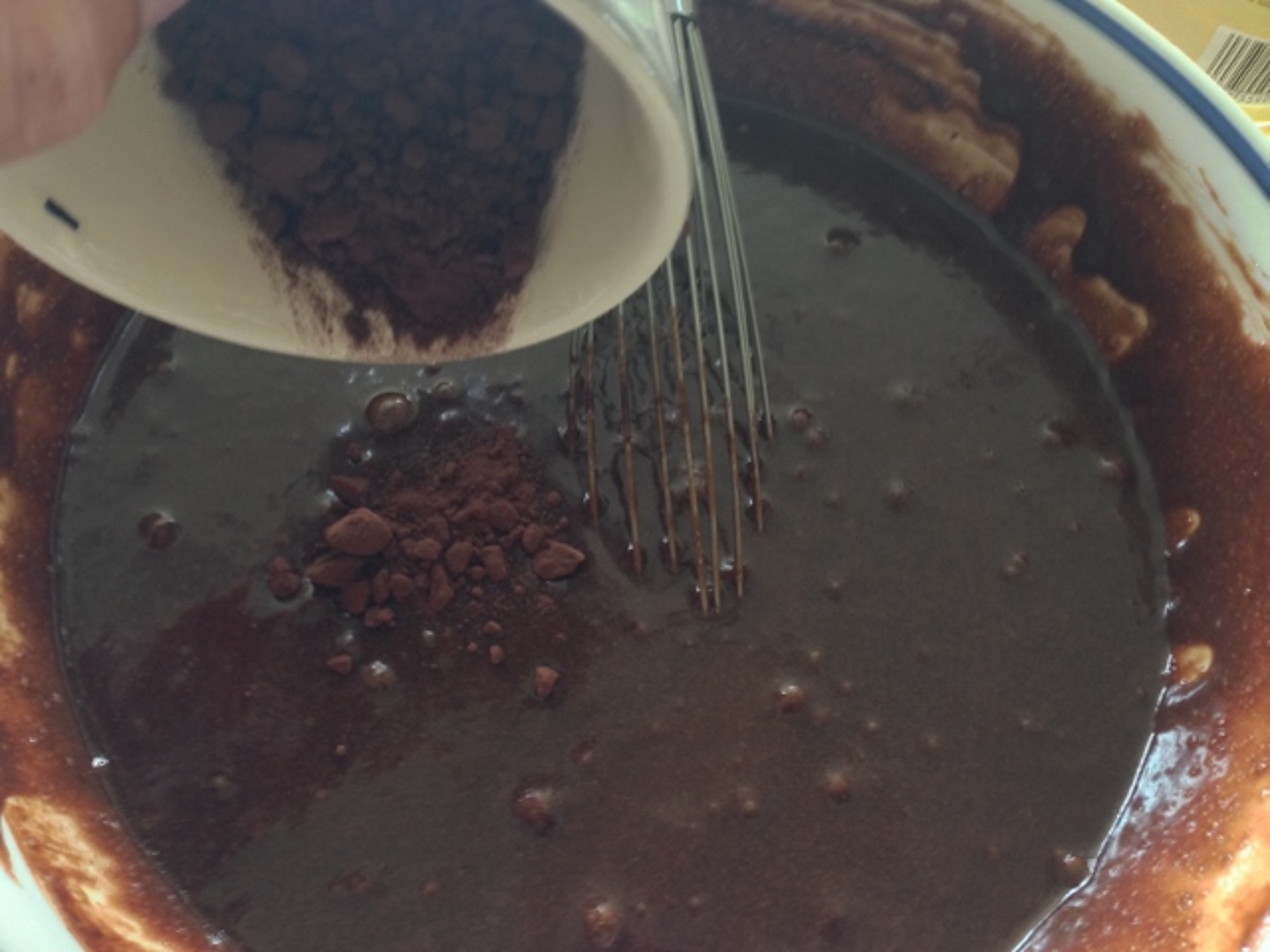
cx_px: 635
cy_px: 476
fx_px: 1211
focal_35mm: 33
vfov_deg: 42.9
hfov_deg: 55.4
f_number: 2.4
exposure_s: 1/20
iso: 160
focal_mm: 4.12
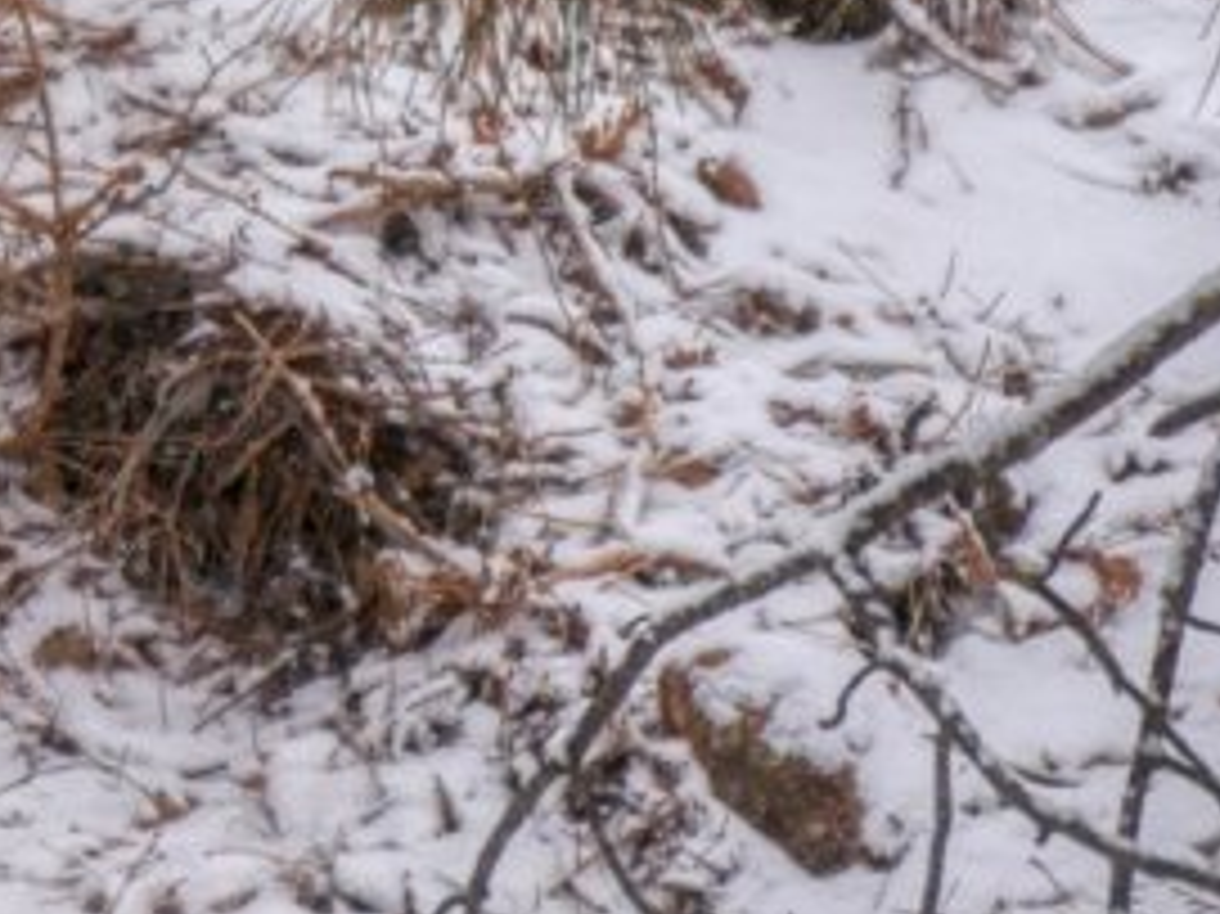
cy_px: 41
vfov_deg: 1.5
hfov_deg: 2.0
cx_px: -678
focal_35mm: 991
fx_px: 34911
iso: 500
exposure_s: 1/320
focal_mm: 140
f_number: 5.6
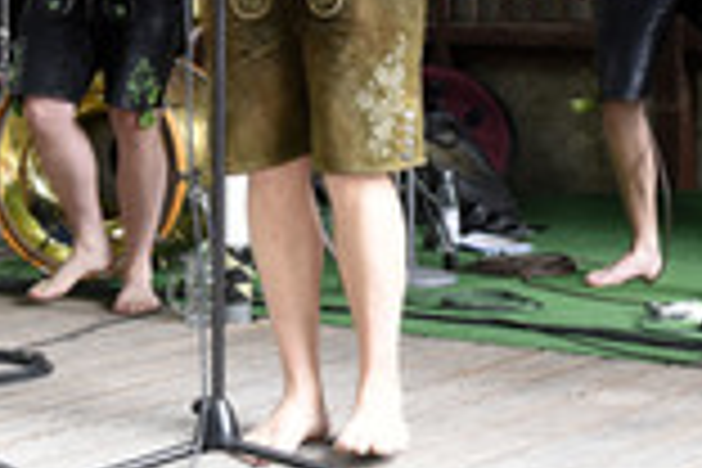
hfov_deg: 18.6
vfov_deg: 12.1
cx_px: 286
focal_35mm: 110
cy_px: -108
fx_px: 2145
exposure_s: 1/80
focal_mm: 38
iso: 1250
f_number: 6.3
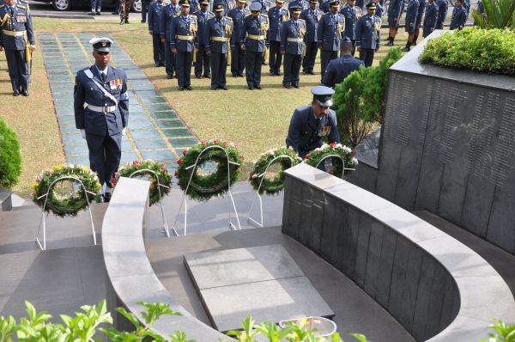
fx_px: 643
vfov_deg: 29.8
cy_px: 171
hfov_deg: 43.7
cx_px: 258
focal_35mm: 45
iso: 250
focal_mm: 30
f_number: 10
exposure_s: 1/125
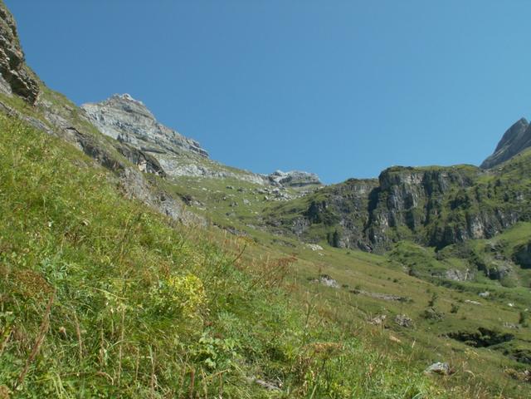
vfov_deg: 40.7
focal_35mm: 35
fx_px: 537
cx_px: 266
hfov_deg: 52.6
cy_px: 200
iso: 50
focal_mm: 5.86
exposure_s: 1/200
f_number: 5.6
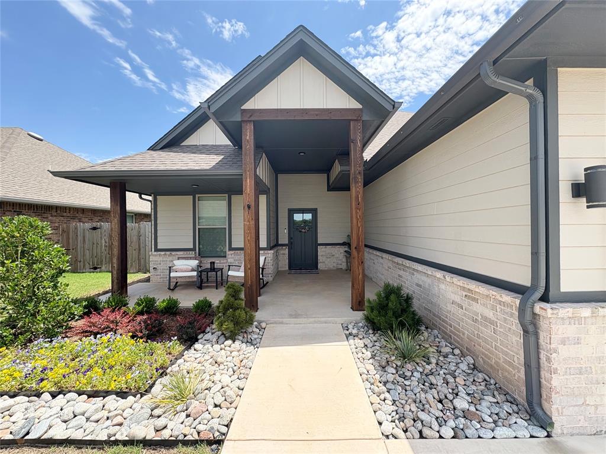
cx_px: 303
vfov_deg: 85.7
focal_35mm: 14
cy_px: 227
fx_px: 245
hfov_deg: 102.1
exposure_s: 1/556
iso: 40
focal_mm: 2.22
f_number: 2.2
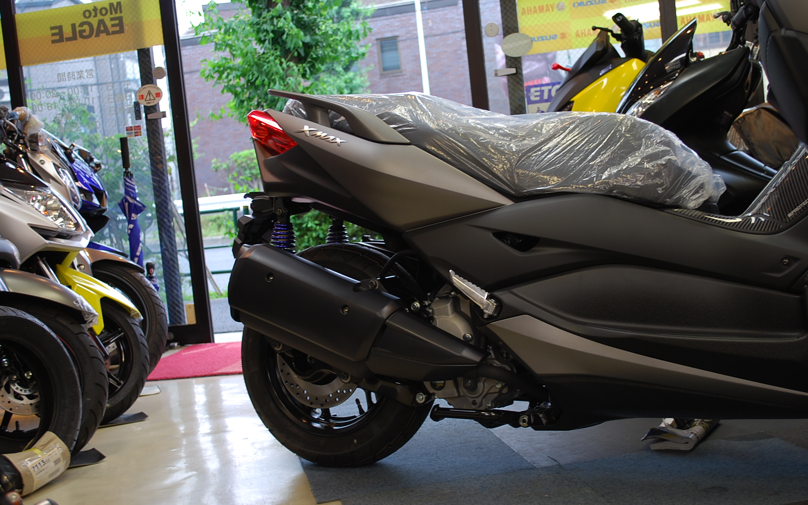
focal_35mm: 50
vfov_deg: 25.8
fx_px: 1101
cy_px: 261
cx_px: 410
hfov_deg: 40.3
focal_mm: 32
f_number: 4.8
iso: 100
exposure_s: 1/8
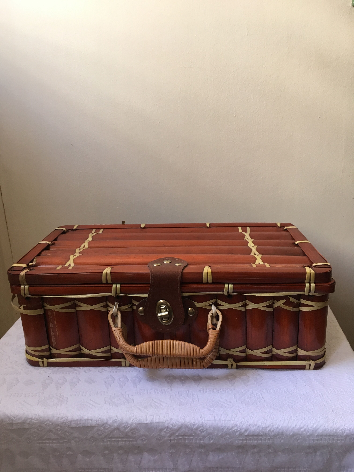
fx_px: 395
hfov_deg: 48.2
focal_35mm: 29
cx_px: 177
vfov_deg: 61.7
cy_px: 236
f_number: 2.2
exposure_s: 1/33
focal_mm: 4.15
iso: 80
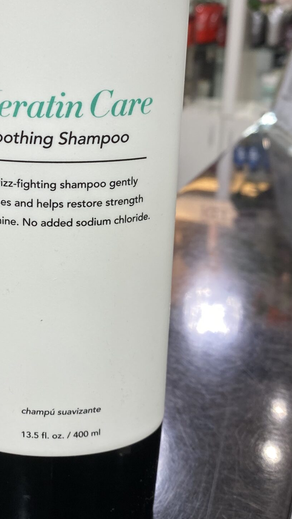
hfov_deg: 23.5
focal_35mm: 50
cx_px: 43
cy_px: 205
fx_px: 688
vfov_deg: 41.1
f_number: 1.8
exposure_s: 1/100
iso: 80
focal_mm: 4.25
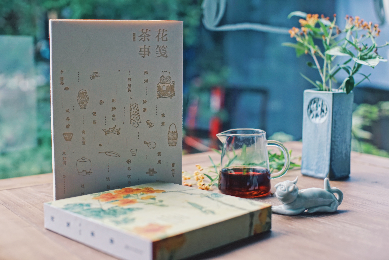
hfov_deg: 39.6
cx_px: 194
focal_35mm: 50
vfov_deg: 27.0
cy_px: 130
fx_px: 540
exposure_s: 1/400
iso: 800
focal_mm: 50
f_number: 3.2
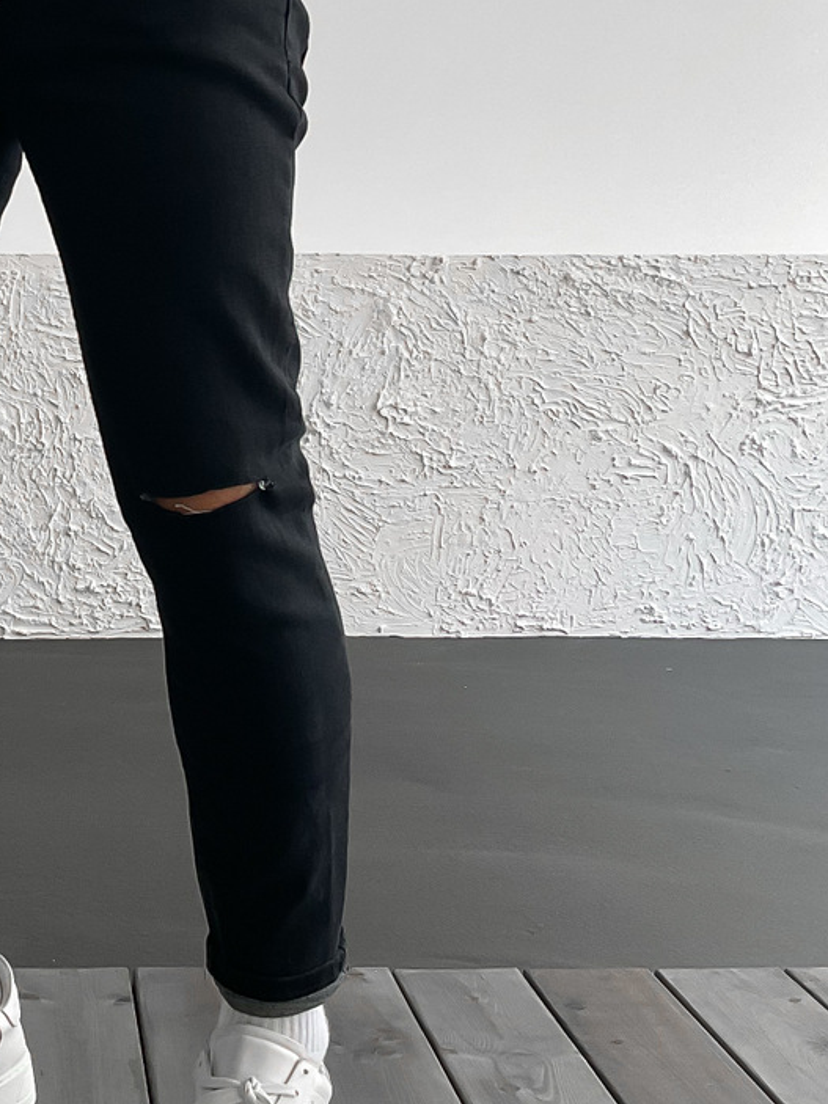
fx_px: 2106
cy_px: 325
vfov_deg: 29.1
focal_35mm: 66
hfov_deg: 21.6
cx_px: 39
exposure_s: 1/120
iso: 50
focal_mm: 3
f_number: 1.8
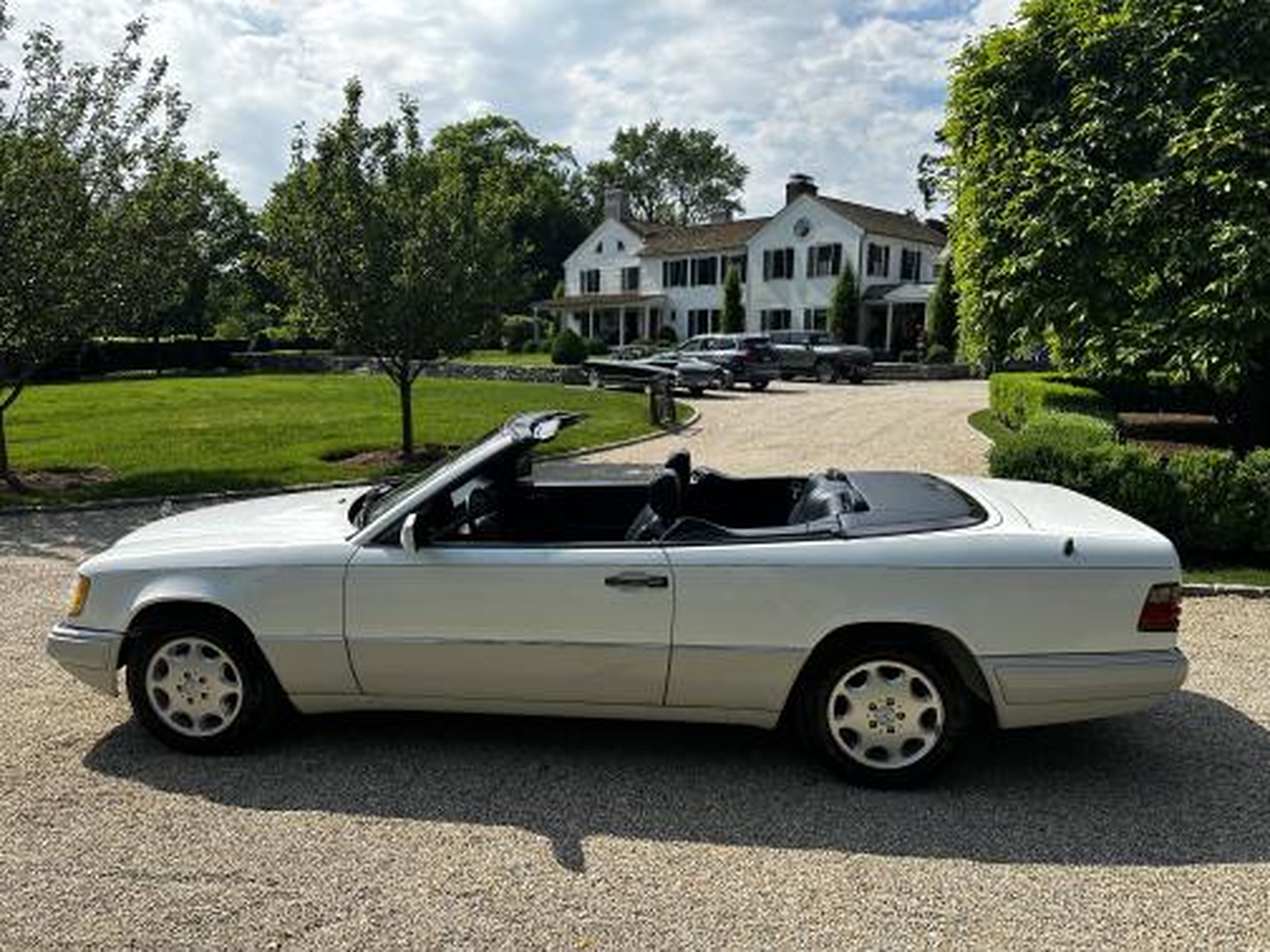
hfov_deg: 71.6
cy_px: 476
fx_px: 881
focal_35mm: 24
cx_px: 635
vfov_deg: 56.8
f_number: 1.78
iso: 80
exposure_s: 1/3861
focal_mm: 6.86
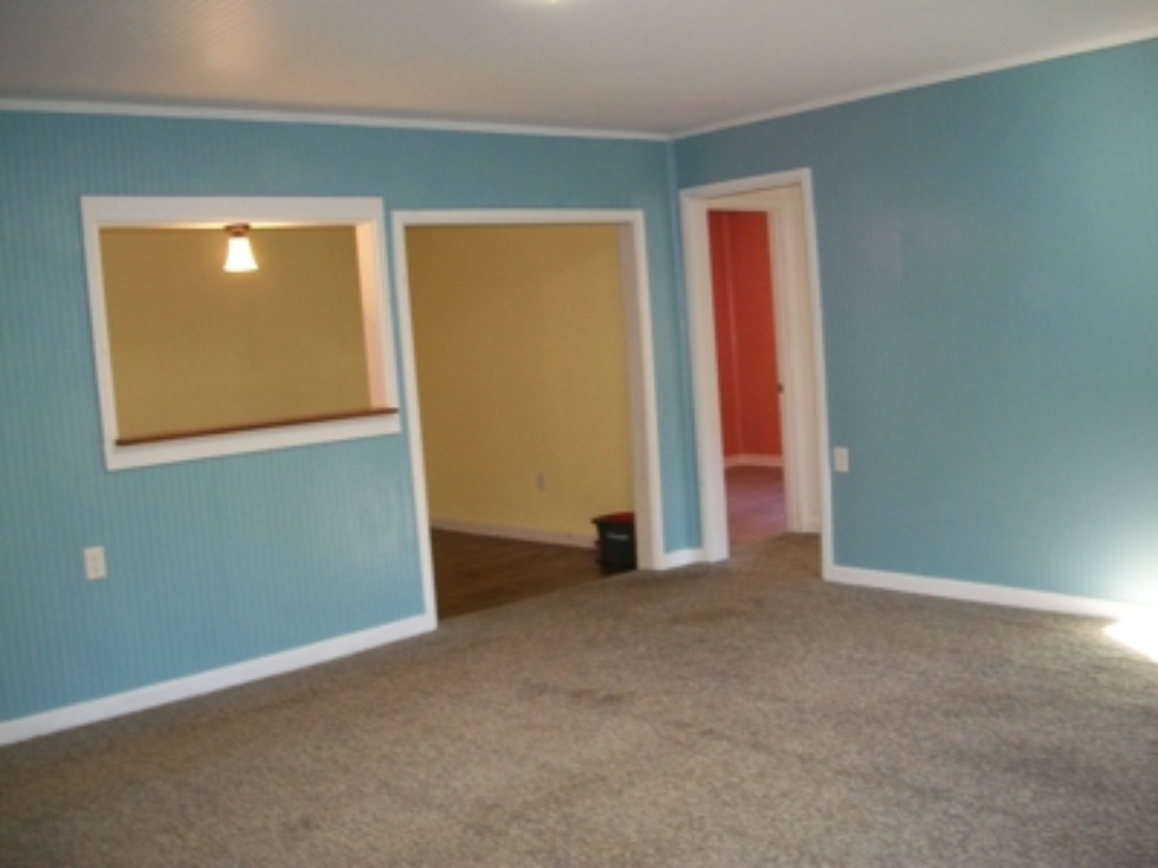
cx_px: 579
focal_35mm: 32
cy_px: 434
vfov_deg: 44.2
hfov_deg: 56.8
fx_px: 1070
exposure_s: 1/40
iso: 160
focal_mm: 5.7
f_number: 2.9
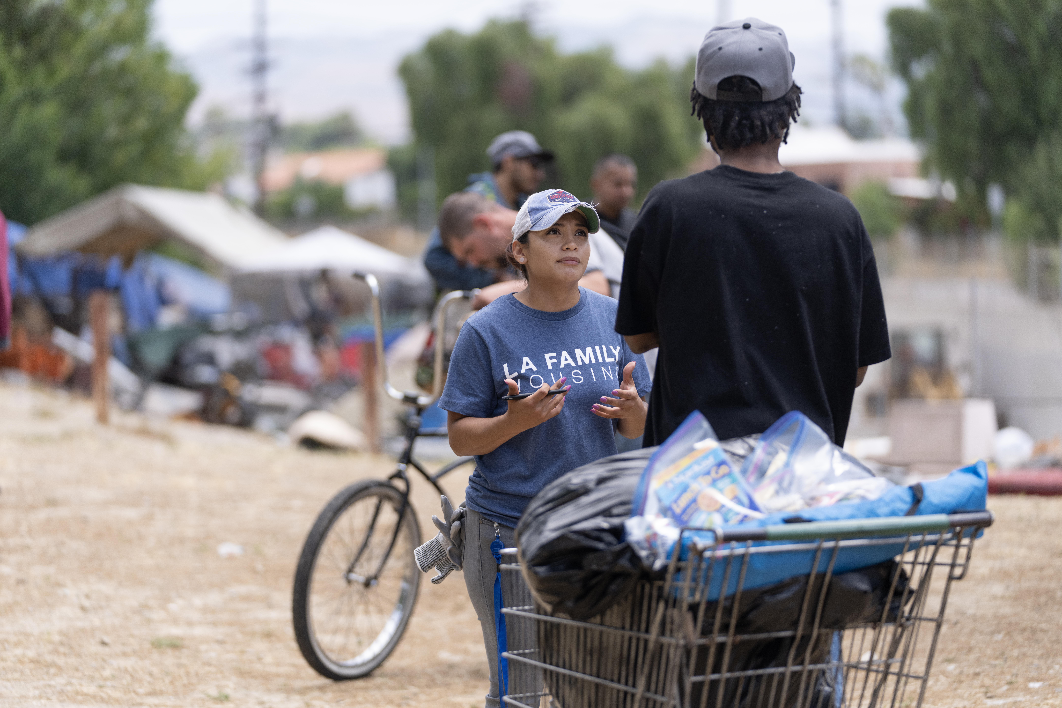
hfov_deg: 15.1
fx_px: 4012
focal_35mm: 136
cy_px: 354
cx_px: 531
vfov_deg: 10.1
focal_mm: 136
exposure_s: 1/3200
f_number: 2.8
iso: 400
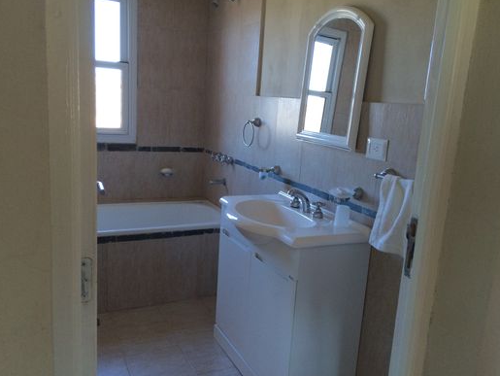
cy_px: 189
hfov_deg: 59.9
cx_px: 254
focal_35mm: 30
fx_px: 434
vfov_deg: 46.8
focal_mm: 4.15
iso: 80
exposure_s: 1/33
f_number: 2.2
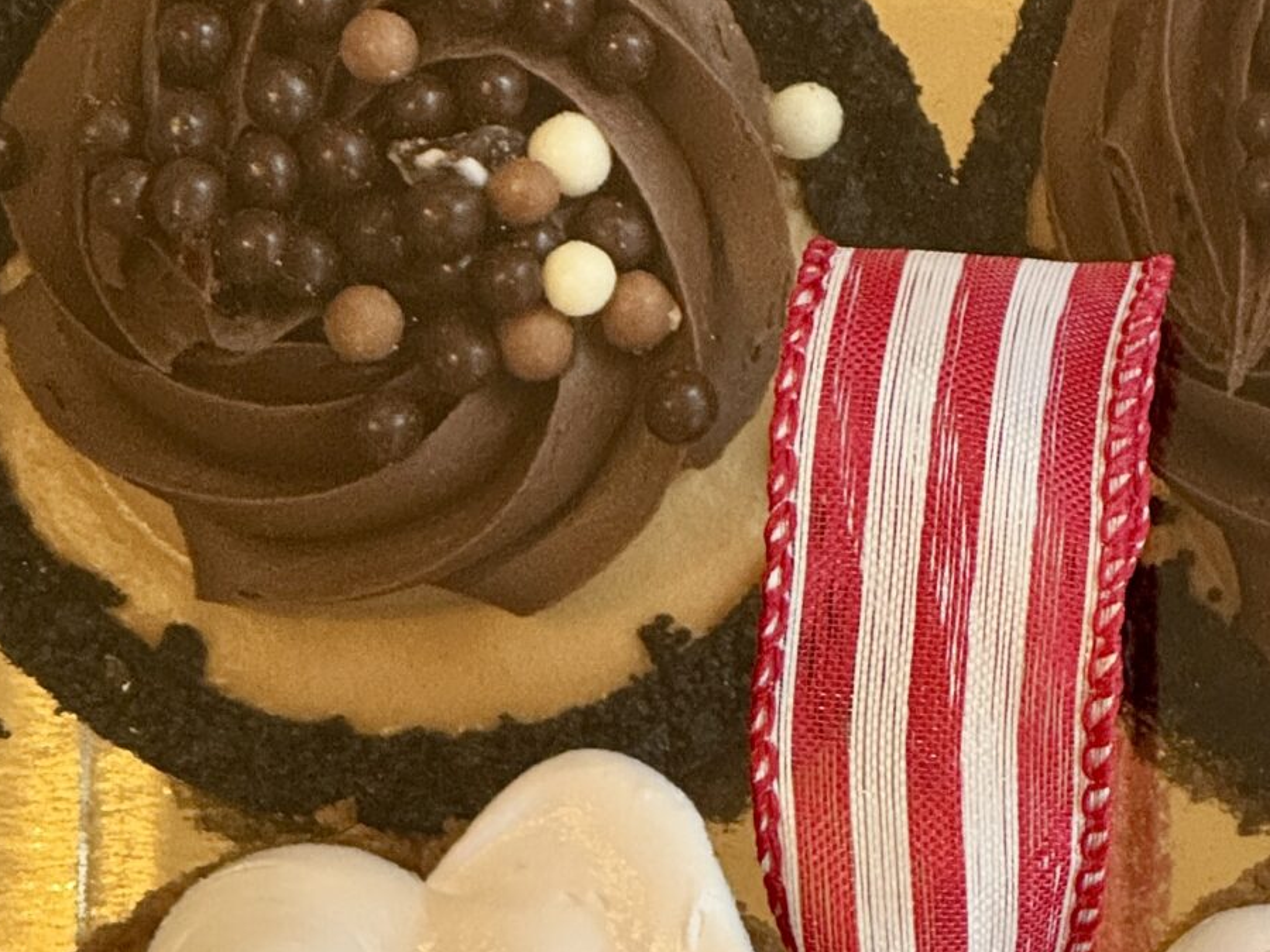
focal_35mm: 219
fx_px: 8035
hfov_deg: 9.0
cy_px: 1362
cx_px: 931
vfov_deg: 6.7
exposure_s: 1/60
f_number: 2.8
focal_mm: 9
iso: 320
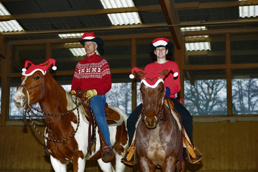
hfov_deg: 27.0
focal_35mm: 75
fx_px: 537
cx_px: 129
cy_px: 86
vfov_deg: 18.2
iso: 640
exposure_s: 1/60
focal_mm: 75
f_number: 4
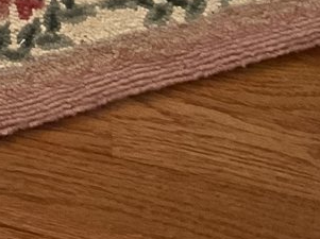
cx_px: -430
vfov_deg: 9.2
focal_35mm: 146
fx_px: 1348
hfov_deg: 11.4
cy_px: -301
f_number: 1.8
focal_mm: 3
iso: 200
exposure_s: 1/40
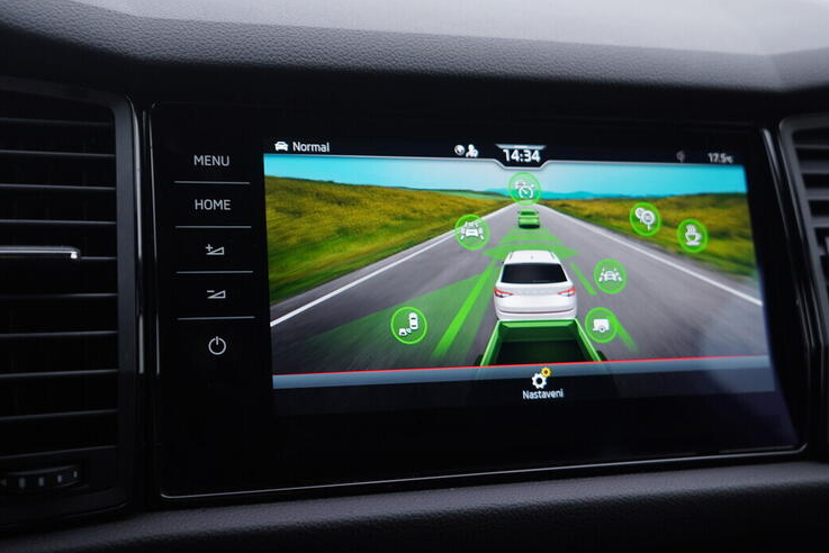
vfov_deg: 27.0
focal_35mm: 50
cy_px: 232
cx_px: 485
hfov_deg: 39.5
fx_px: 1152
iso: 125
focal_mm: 24
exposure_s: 1/50
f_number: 3.2
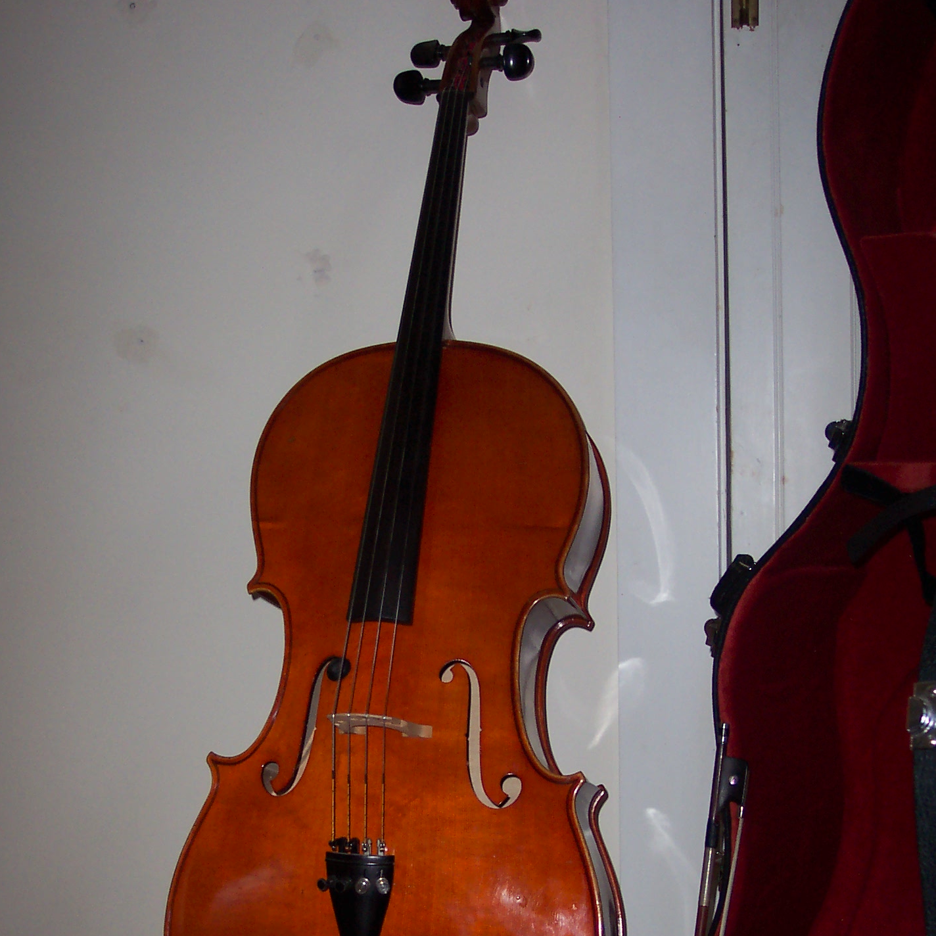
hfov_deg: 34.7
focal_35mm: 49
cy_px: 656
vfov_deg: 34.2
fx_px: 1499
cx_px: 465
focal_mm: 8
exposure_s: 1/30
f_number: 2.8
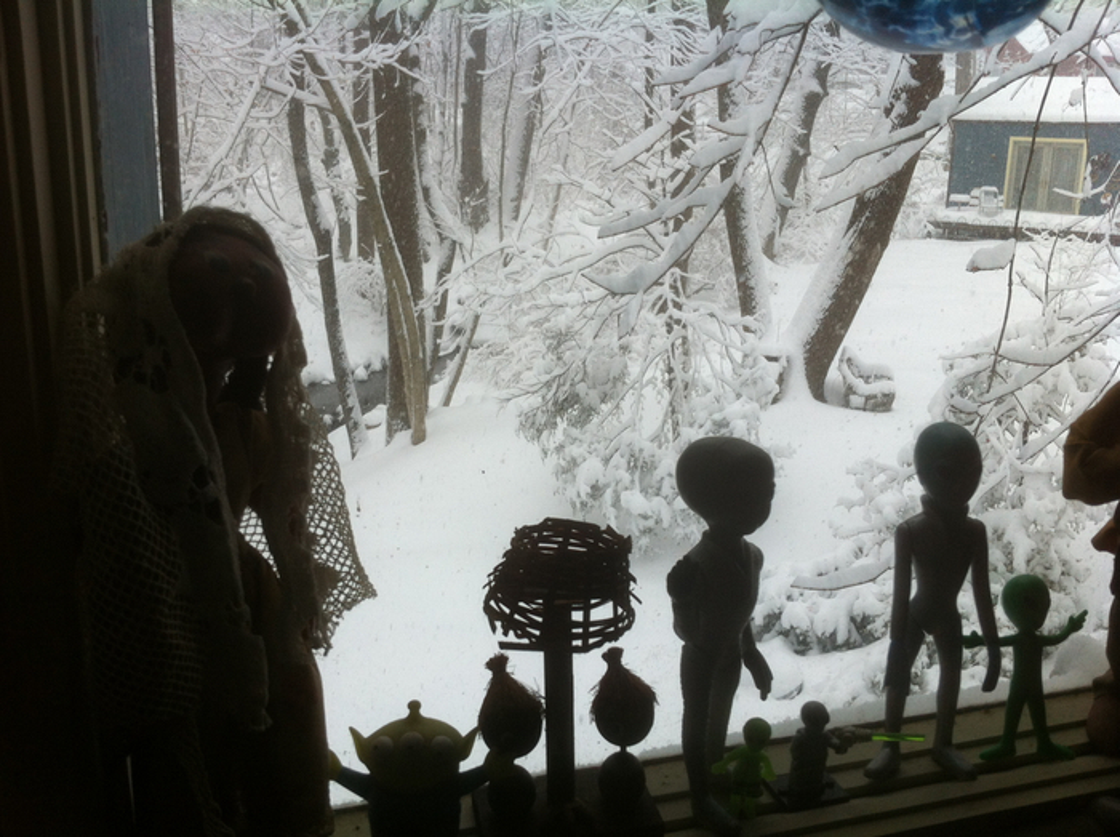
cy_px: 418
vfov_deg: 40.6
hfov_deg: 52.7
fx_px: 1131
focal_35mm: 35
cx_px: 560
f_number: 2.8
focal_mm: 3.85
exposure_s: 1/131
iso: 80
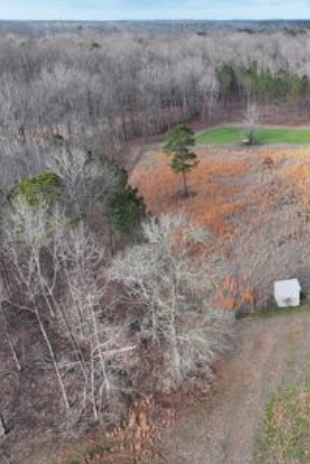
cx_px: 265
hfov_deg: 35.2
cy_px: 249
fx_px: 464
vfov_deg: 53.1
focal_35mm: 36
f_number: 2.8
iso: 140
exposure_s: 1/240
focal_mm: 12.29
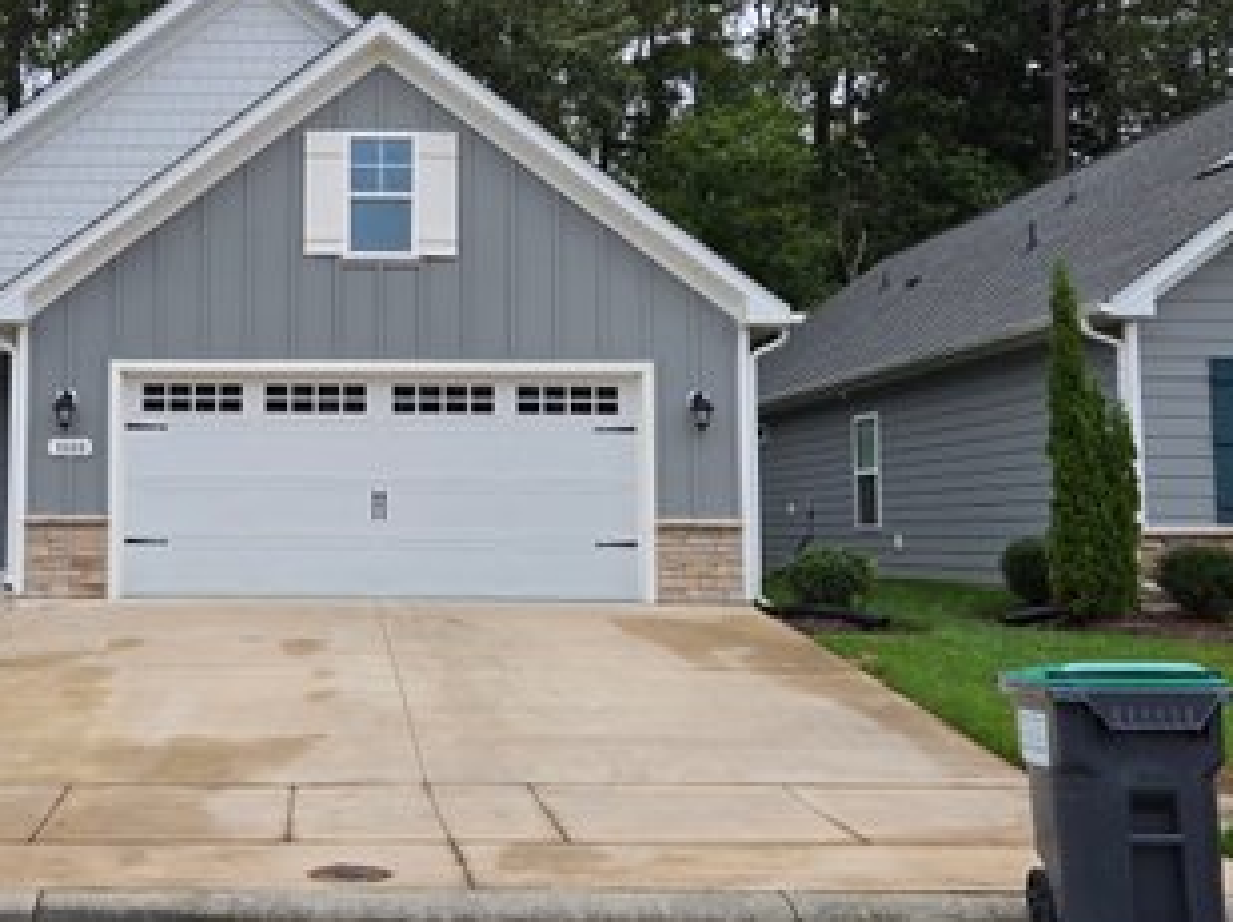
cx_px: 285
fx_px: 1672
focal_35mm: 47
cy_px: 385
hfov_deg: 39.2
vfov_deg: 30.8
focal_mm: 5.4
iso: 25
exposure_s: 1/270
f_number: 1.8
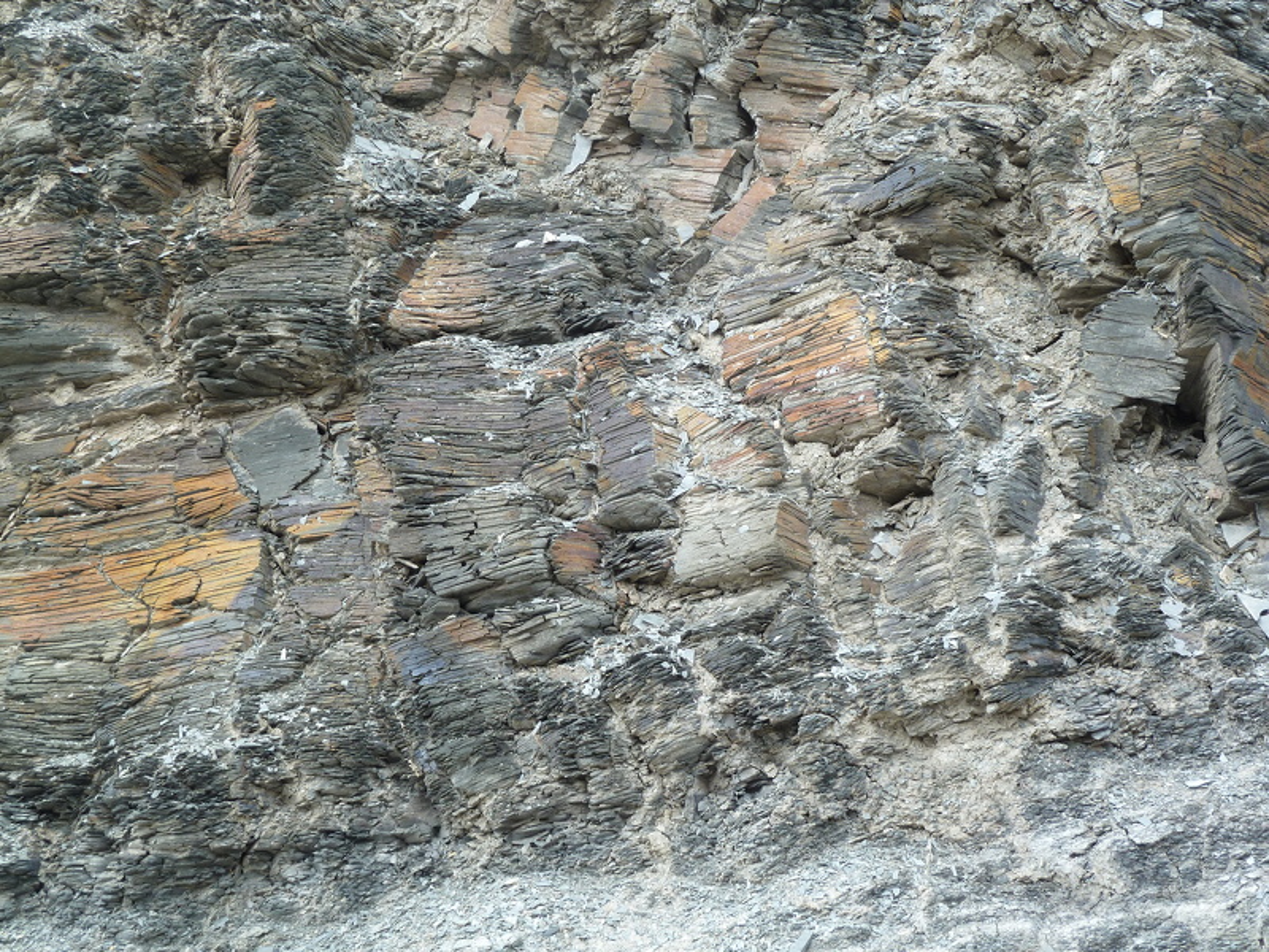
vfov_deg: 28.0
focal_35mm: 52
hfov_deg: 36.8
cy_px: 476
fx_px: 1906
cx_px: 634
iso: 100
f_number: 3.8
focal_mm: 8.5
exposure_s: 1/40
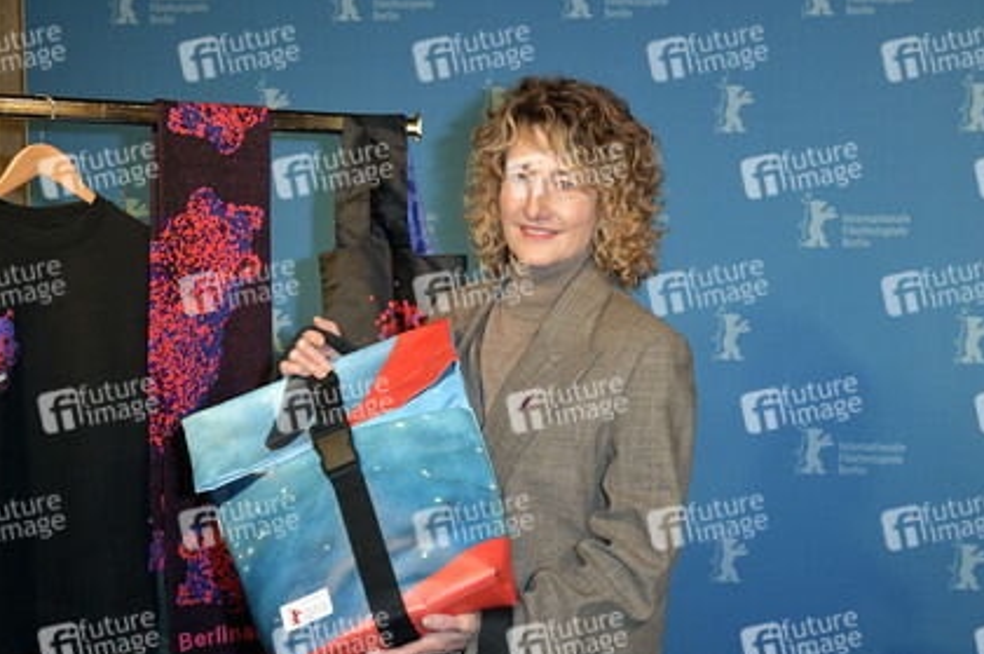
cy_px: 347
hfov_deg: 45.5
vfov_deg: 31.1
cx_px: 505
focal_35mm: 43
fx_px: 1174
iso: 2500
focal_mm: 40
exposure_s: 1/250
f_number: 5.6
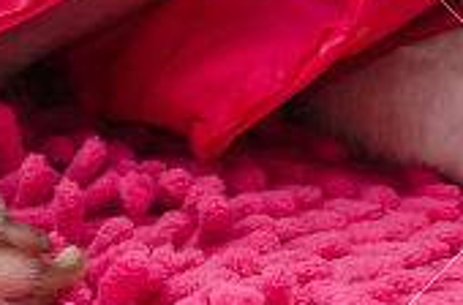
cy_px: -478
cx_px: -422
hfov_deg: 2.6
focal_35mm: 805
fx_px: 10315
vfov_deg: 1.7
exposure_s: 1/125
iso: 200
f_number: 6.3
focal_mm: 70
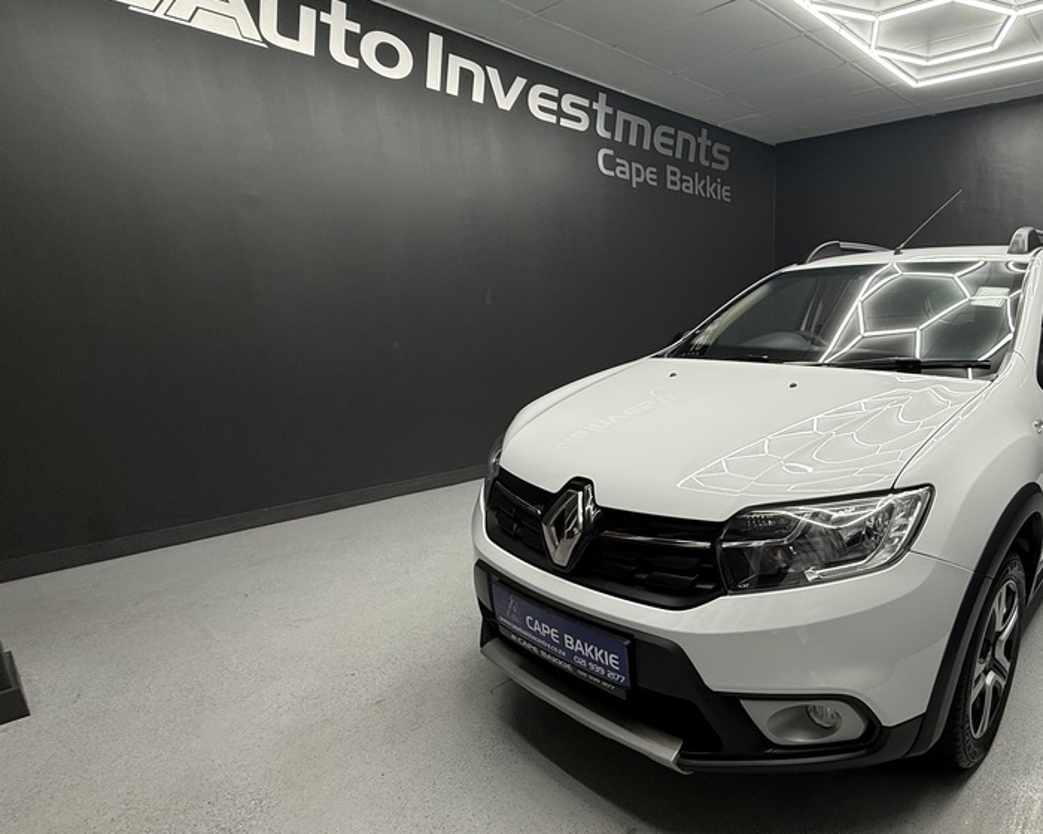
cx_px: 758
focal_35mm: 20
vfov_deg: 67.9
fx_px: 617
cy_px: 462
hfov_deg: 75.6
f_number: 2.2
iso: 100
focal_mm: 2.22
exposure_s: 1/100
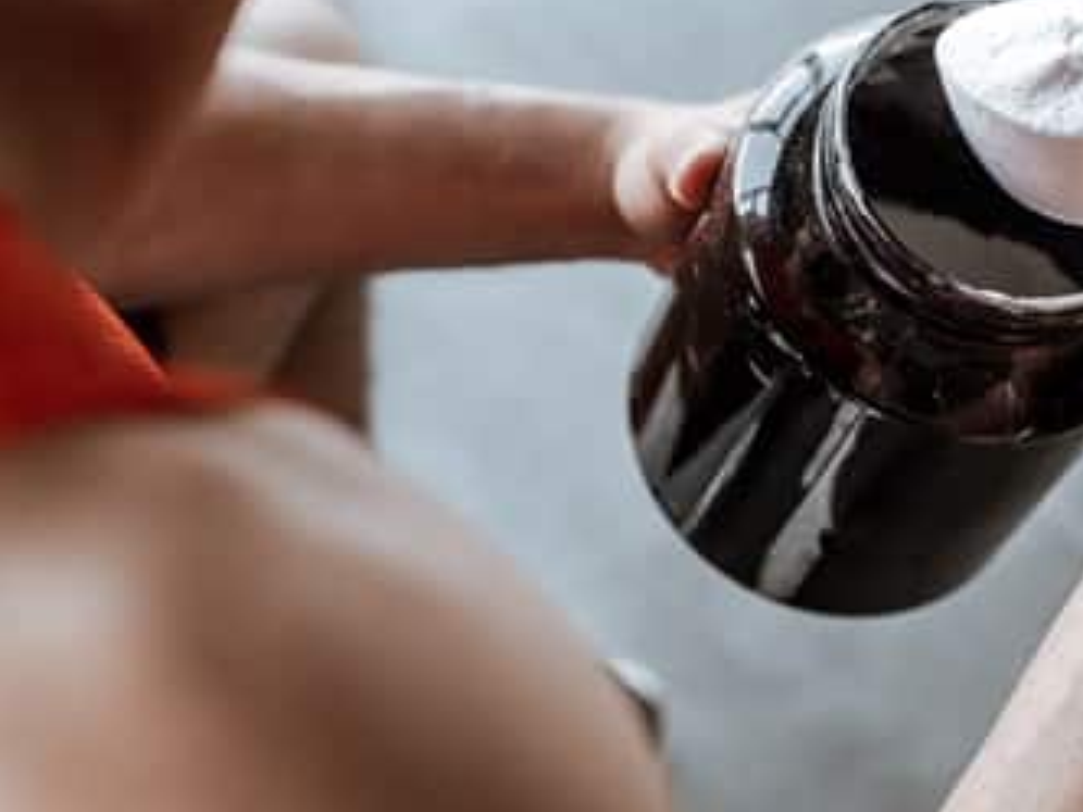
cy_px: 320
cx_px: 711
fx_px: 2722
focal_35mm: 87
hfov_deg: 22.4
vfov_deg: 17.0
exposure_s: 1/200
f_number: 3.5
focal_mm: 50
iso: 500
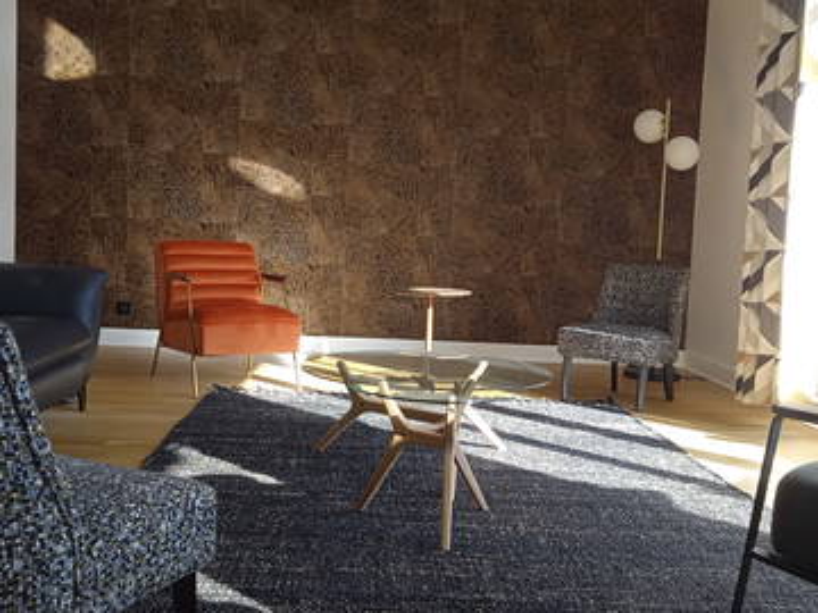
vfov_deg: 49.7
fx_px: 662
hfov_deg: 63.4
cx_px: 409
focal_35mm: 28
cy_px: 306
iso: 117
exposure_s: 1/50
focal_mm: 3.43
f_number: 2.2
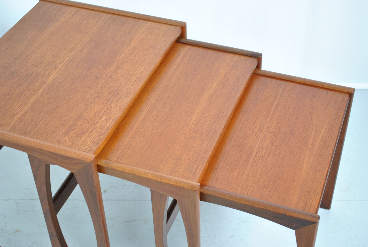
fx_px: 614
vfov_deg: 22.7
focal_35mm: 60
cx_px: 184
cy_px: 124
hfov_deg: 33.4
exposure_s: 1/30
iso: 900
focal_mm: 40
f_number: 5.3
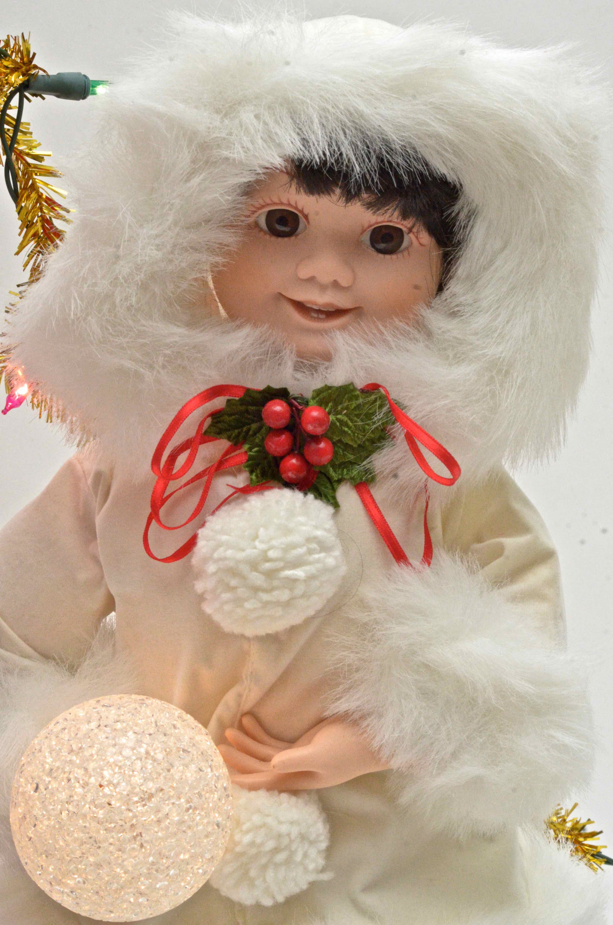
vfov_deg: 16.1
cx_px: 306
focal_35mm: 128
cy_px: 462
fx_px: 3271
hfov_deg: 10.7
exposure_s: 1/200
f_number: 20
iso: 4000
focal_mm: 85
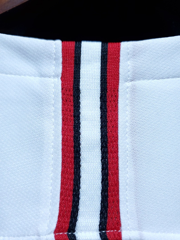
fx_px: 180
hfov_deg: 53.1
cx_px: 90
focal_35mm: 26
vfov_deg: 67.3
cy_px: 120
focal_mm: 4.3
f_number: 1.5
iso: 200
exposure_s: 1/30
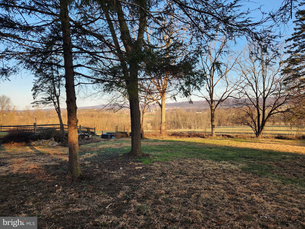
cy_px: 114
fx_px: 203
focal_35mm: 23
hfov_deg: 73.9
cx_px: 152
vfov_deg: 58.9
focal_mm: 5.4
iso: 20
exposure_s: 1/322
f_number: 1.8
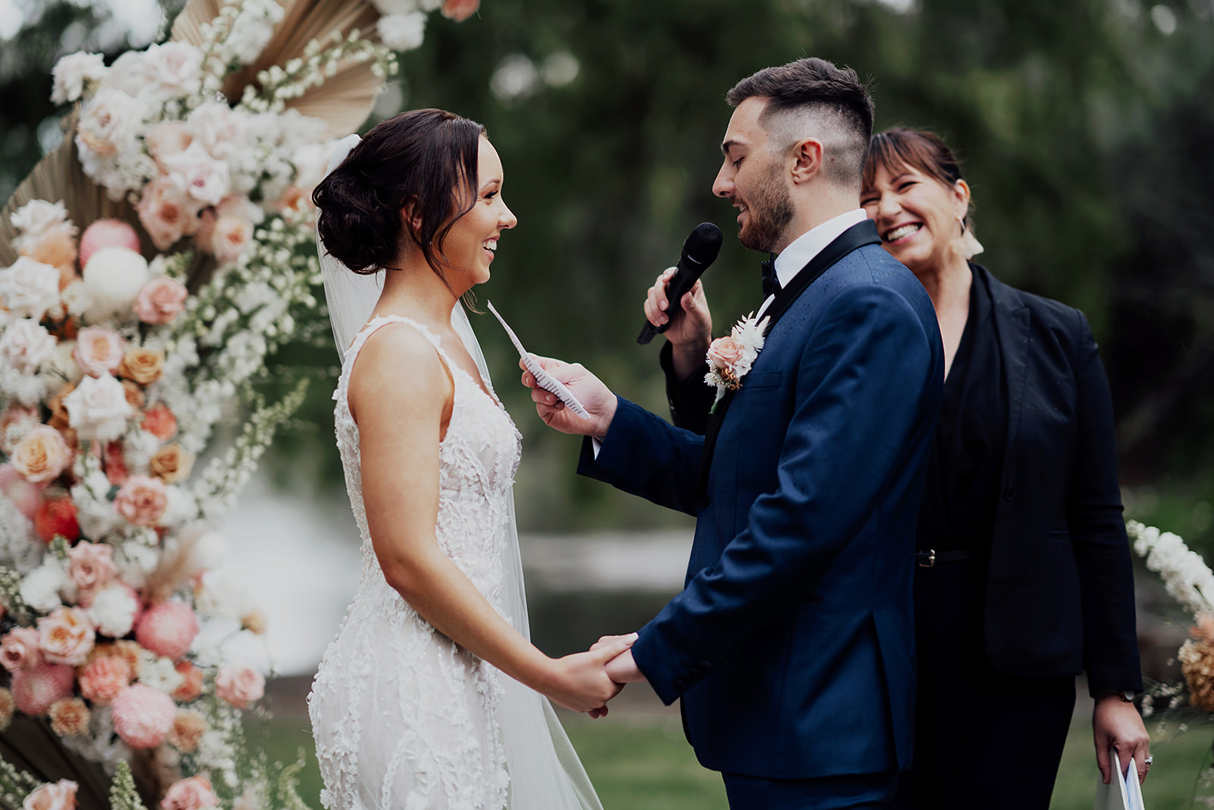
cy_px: 405
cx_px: 607
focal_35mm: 85
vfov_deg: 16.1
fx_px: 2866
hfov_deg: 23.9
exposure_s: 1/400
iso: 100
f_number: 1.4
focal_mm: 85
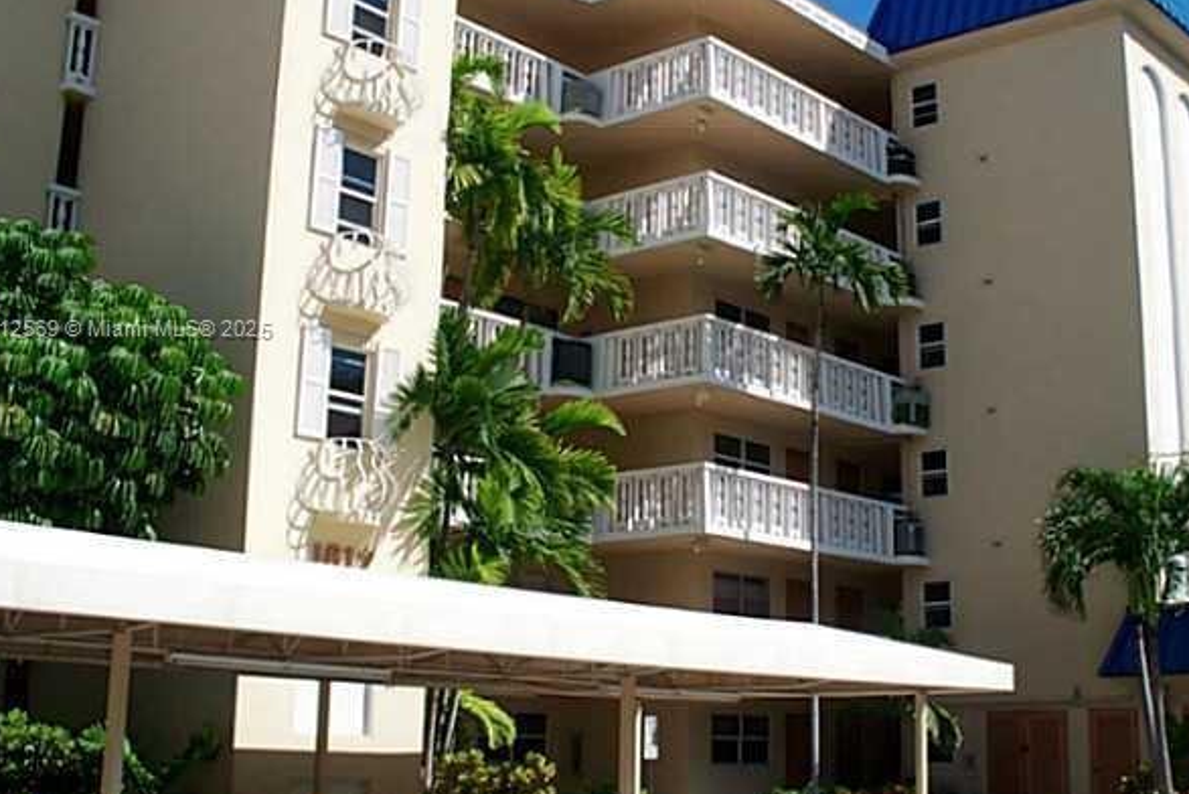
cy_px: 330
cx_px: 754
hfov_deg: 38.6
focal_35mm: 51
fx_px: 1685
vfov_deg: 26.5
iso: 64
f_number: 5
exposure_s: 1/400
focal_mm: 7.54
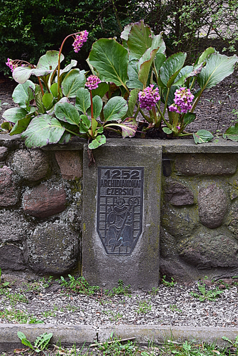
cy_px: 178
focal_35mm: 87
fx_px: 861
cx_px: 119
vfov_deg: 23.4
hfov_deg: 15.7
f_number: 7.1
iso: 400
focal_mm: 58
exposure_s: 1/40
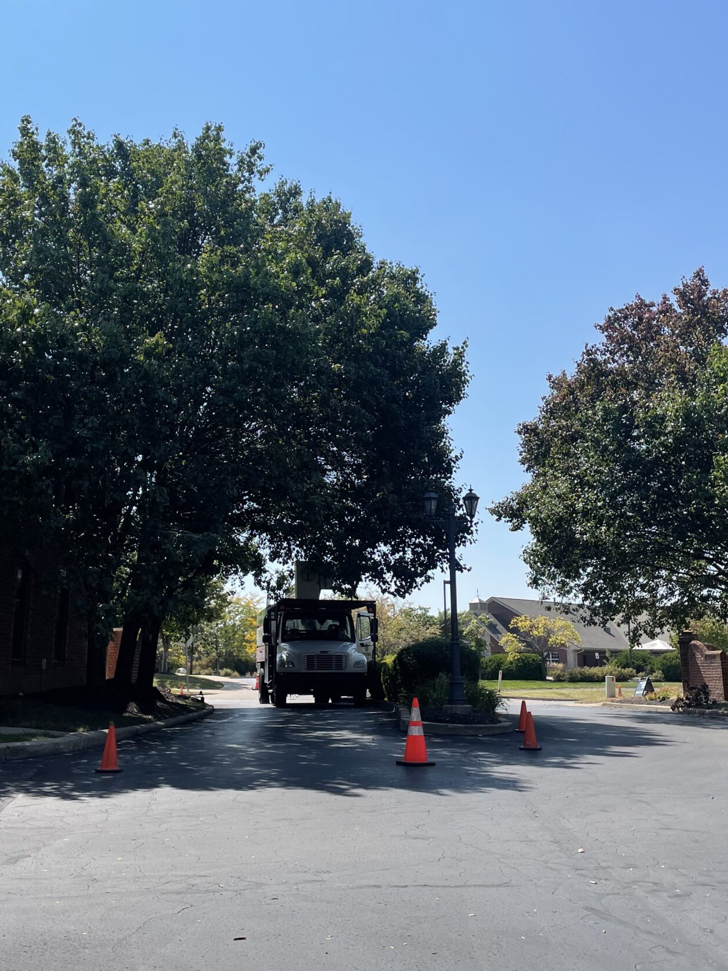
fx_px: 1122
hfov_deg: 35.9
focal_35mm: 40
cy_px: 413
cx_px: 320
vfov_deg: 46.6
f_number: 1.6
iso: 32
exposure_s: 1/4651
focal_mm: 4.2
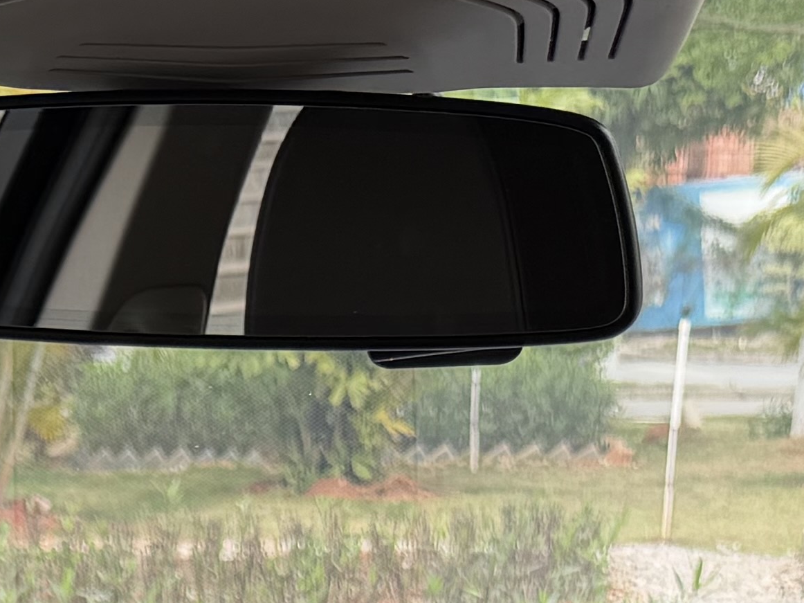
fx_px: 2740
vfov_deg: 10.7
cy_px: 1452
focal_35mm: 118
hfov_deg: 16.6
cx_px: 239
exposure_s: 1/333
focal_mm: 6.76
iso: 80
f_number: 1.78
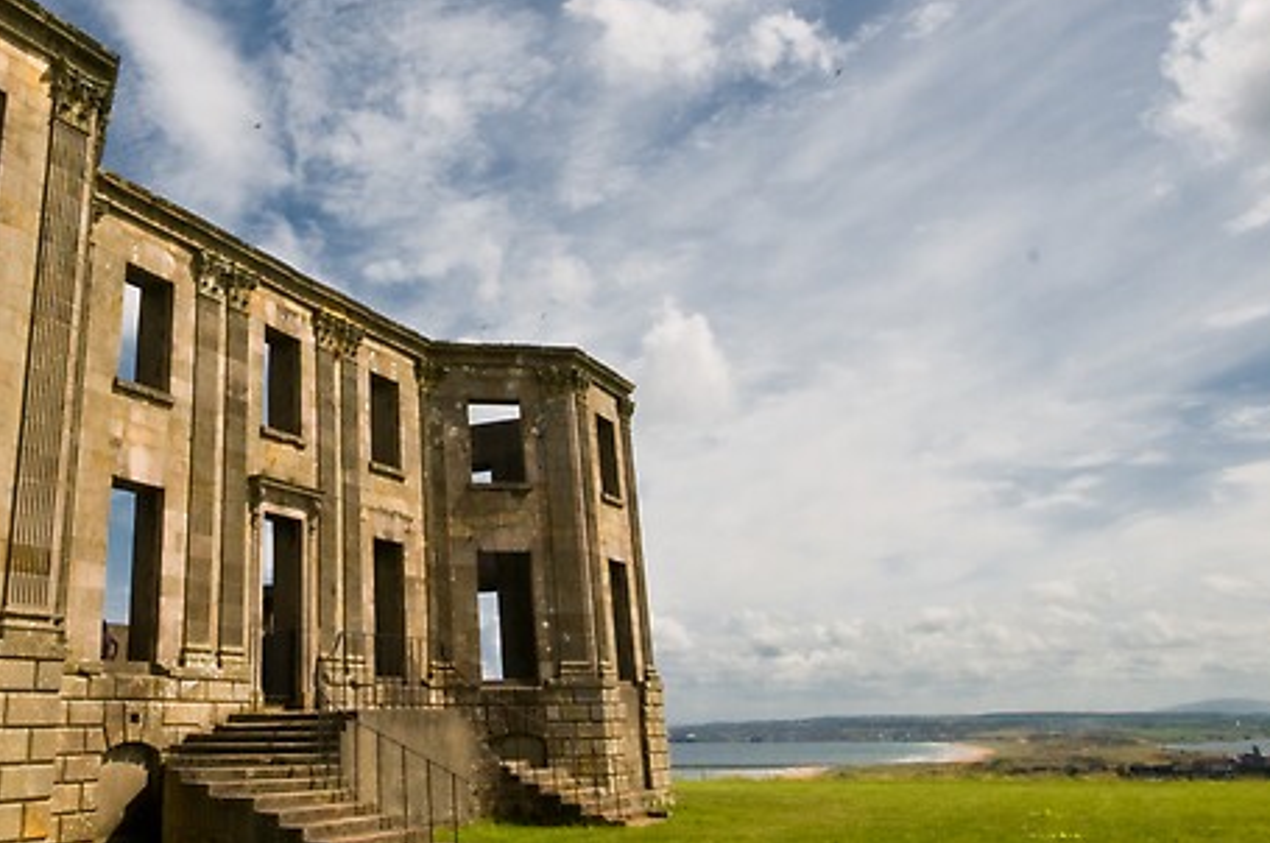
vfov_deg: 38.1
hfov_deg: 55.0
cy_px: 145
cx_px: 341
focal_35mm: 33
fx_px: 1163
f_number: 22
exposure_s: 1/60
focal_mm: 10
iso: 200
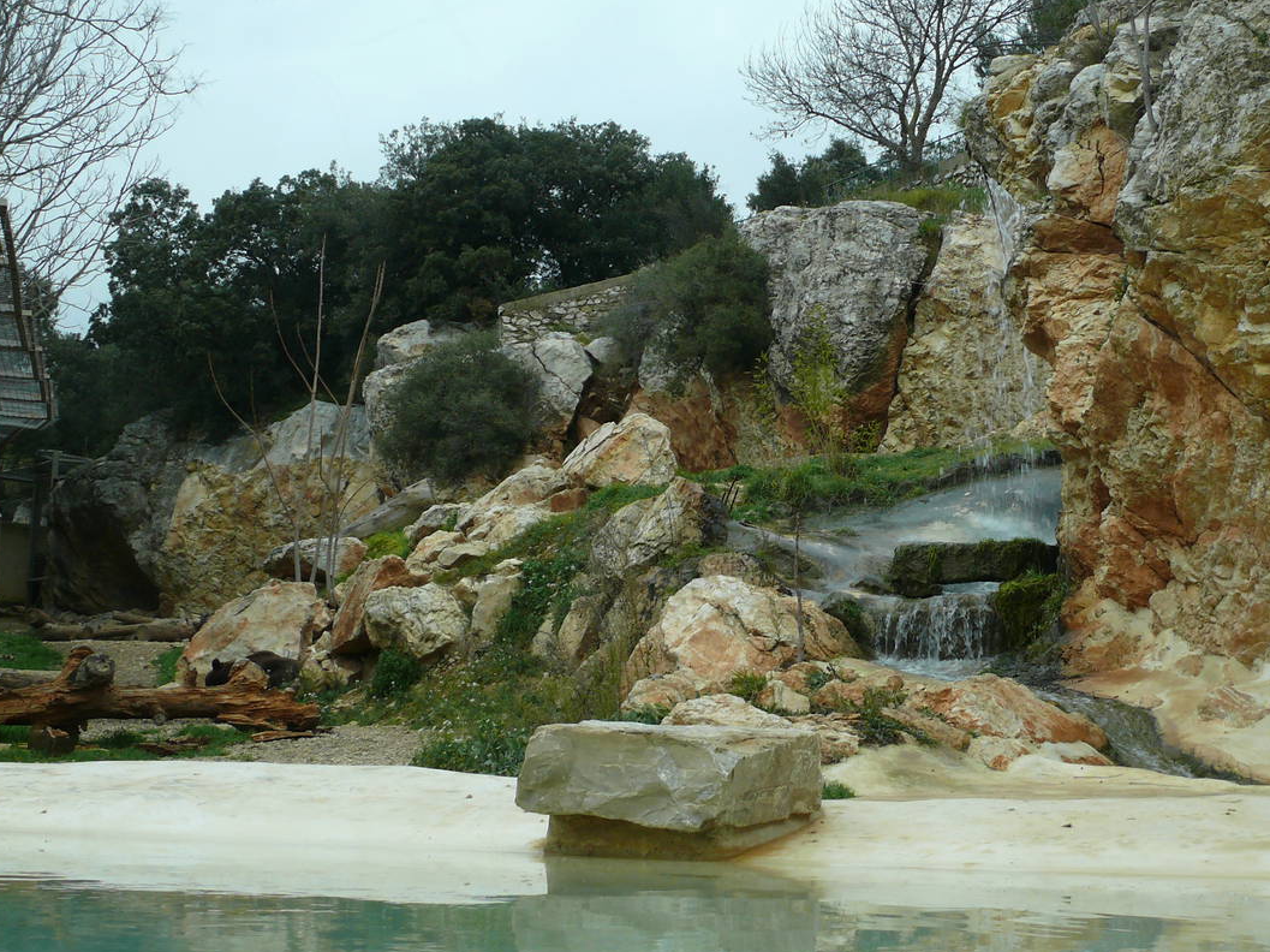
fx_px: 1944
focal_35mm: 53
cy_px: 478
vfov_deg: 27.5
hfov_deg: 35.9
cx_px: 811
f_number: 3.6
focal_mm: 7.4
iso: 100
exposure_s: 1/100
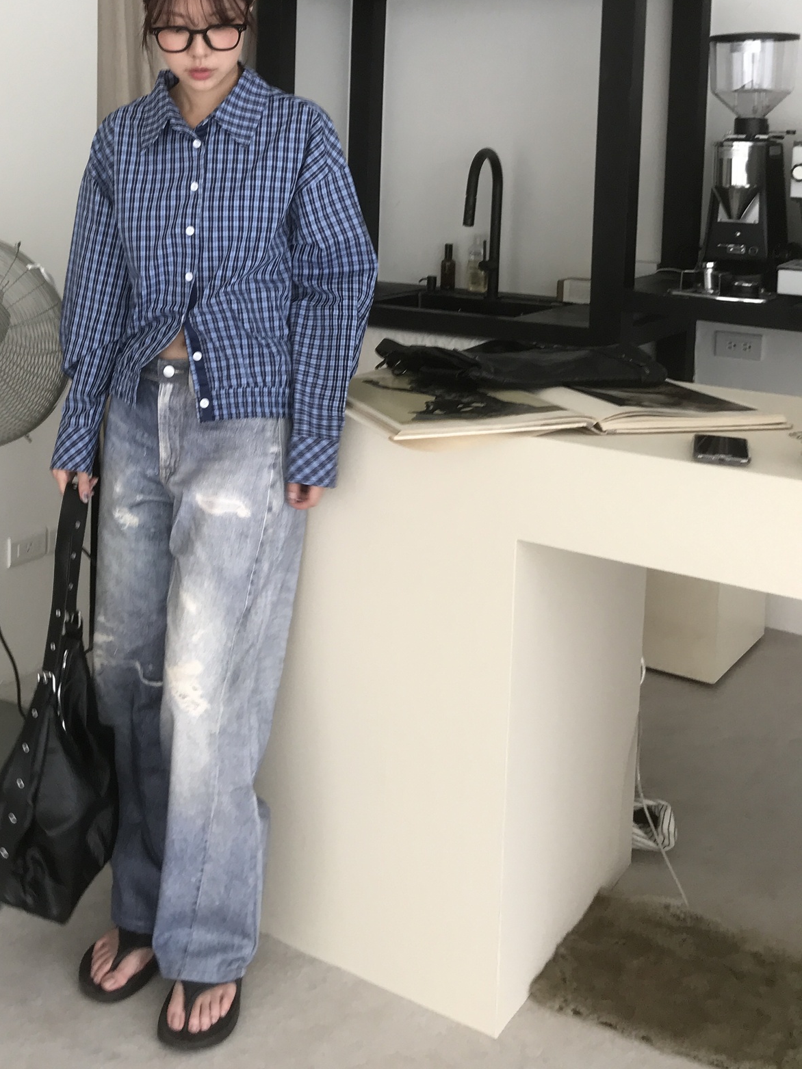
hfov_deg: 32.9
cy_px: 259
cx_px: 187
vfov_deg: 42.4
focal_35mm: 43
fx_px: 1329
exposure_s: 1/47
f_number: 1.8
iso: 32
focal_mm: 3.99
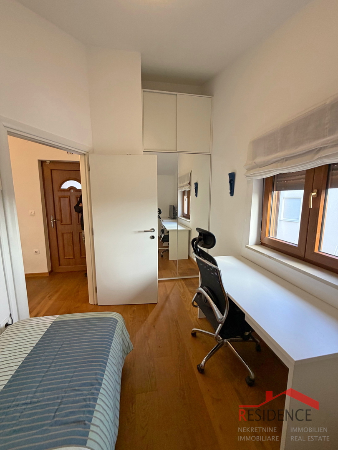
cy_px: 225
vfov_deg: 102.1
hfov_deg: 85.7
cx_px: 169
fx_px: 182
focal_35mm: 14
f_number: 2.2
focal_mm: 2.22
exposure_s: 1/50
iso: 200
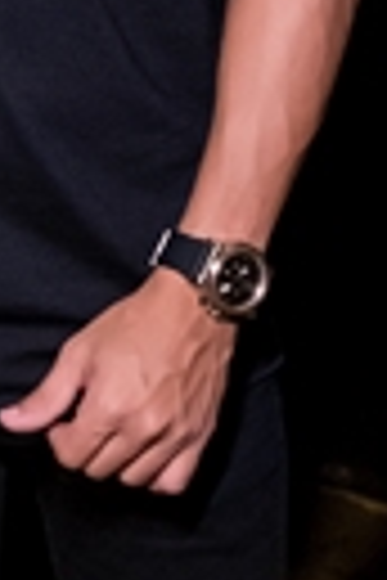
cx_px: -346
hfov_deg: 6.5
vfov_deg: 10.0
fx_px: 3321
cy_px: 164
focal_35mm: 206
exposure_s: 1/320
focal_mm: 24
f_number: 2.8
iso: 2000
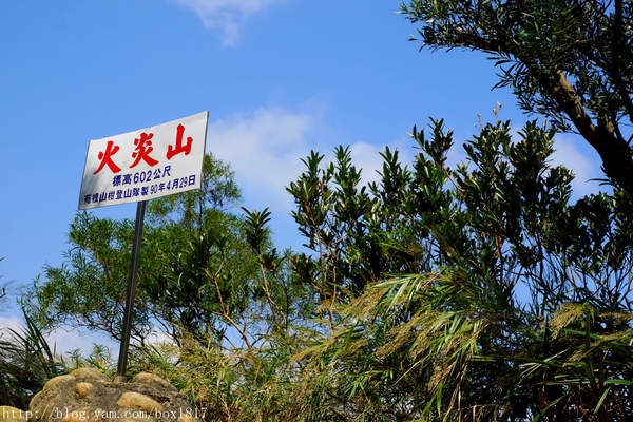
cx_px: 316
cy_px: 211
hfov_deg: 37.9
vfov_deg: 25.8
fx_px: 923
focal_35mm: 52
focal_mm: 35
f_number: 6.7
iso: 100
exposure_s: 1/200
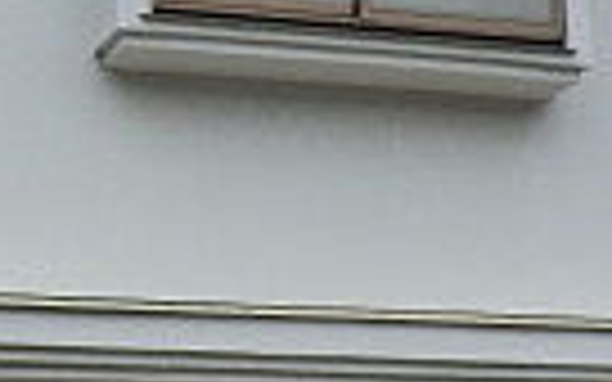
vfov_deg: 10.9
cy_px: 333
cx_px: 45
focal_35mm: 120
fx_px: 2001
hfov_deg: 17.1
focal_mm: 4.3
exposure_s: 1/250
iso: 80
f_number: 3.2
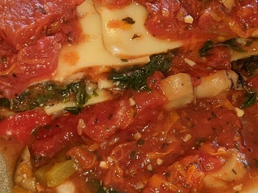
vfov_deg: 16.8
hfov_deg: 22.5
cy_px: 28
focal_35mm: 87
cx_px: 118
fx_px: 648
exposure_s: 1/40
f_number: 1.8
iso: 69
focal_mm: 4.44
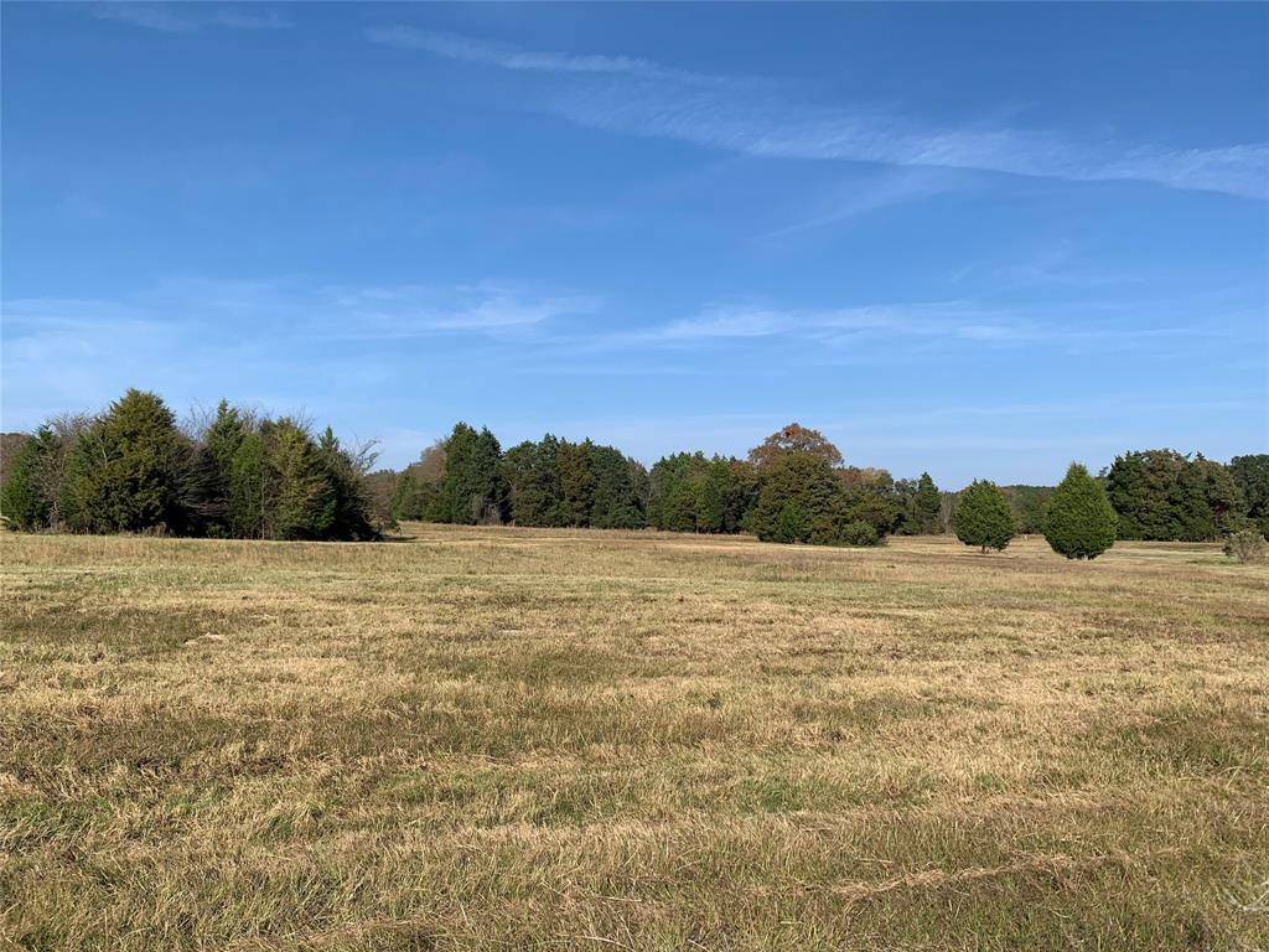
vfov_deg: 53.1
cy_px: 476
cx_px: 634
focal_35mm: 26
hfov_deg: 67.3
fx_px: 953
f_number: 1.8
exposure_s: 1/2681
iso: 25
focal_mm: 4.25
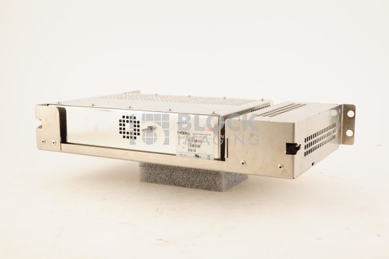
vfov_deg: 26.9
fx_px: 540
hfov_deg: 39.6
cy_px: 130
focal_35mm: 50
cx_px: 194
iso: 1600
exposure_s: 1/125
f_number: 11
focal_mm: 50
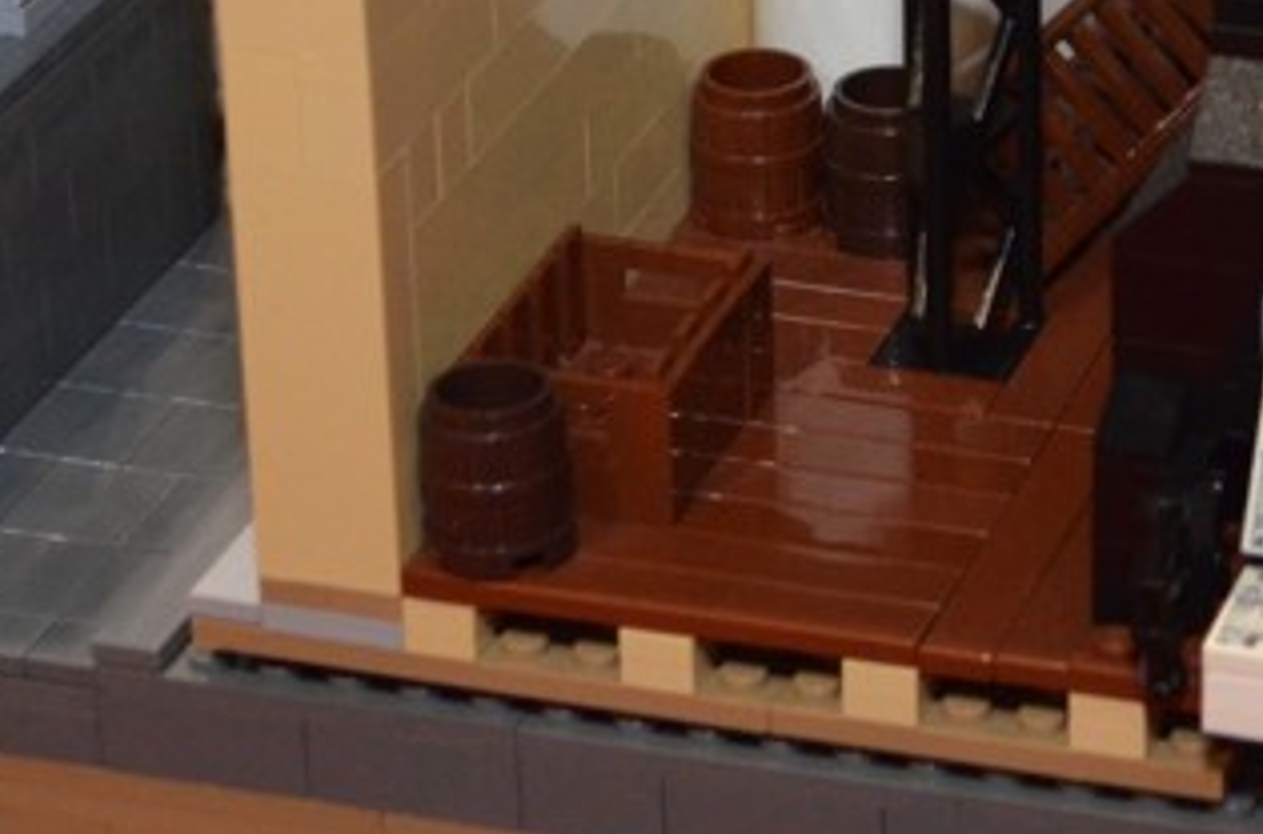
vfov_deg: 8.3
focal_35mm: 162
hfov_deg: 12.6
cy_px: -237
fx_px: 5666
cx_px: 1271
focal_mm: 34
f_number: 5
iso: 2000
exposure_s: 1/60
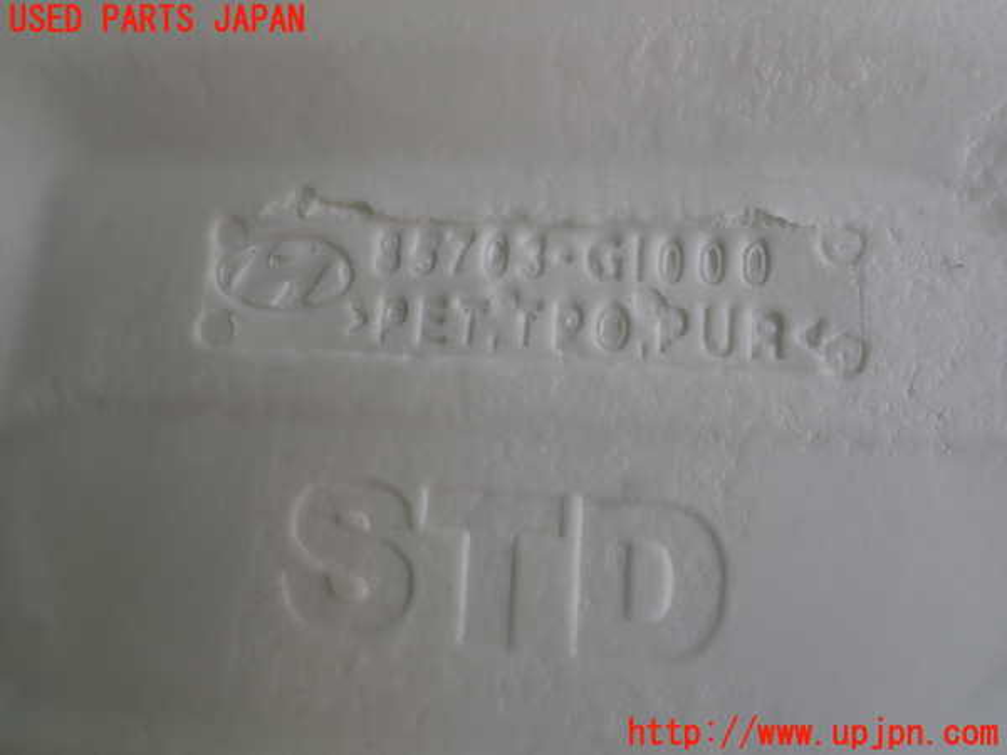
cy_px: 378
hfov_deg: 69.4
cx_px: 504
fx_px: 727
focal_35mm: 25
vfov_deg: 54.9
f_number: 2.8
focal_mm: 4.5
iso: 100
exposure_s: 1/160
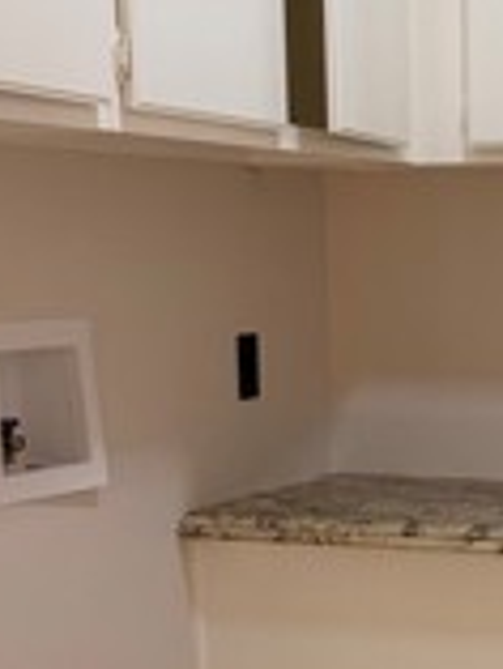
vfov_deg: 19.6
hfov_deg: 14.8
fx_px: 1896
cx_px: 507
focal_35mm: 98
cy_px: 605
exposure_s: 1/120
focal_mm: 6.76
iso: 160
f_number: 1.78
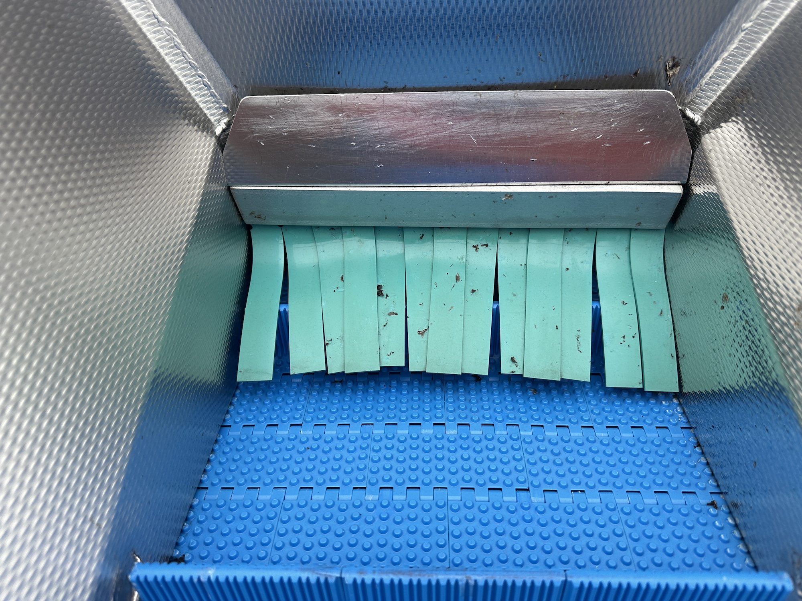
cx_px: 401
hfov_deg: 71.6
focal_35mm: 24
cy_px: 300
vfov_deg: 56.8
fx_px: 556
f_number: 1.78
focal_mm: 6.86
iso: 100
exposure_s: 1/121
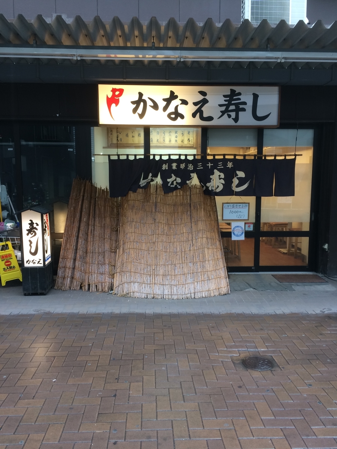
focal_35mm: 29
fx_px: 376
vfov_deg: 61.7
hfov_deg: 48.2
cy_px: 224
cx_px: 168
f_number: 2.2
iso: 40
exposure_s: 1/30
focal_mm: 4.15
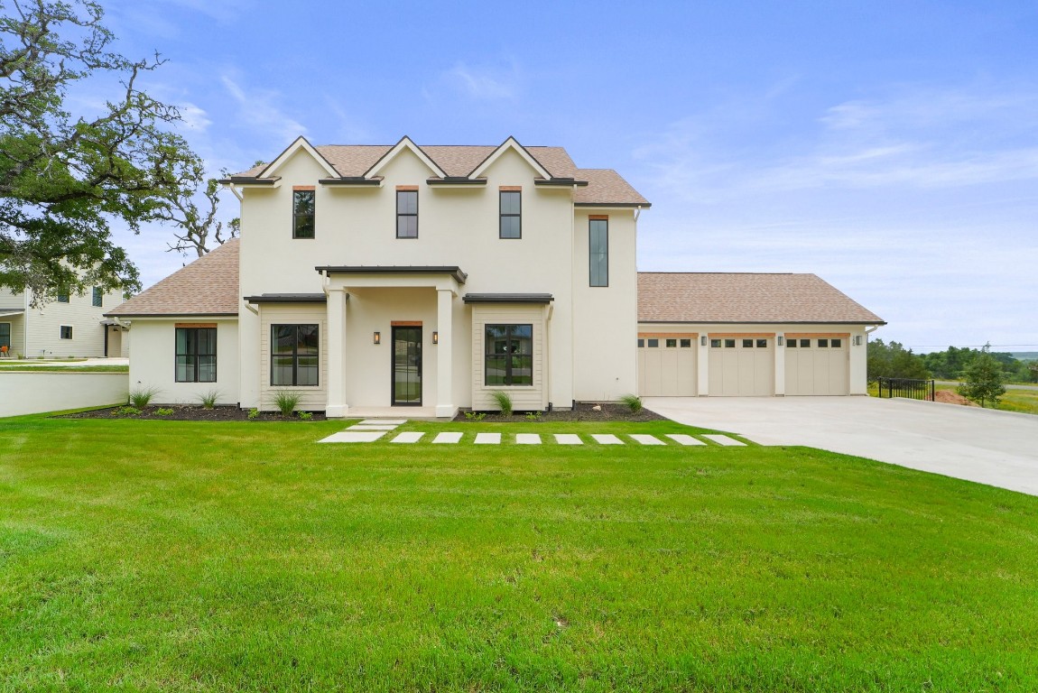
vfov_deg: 81.3
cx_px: 519
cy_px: 346
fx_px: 404
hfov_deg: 104.2
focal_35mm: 14
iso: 160
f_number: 11
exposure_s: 1/200
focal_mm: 14
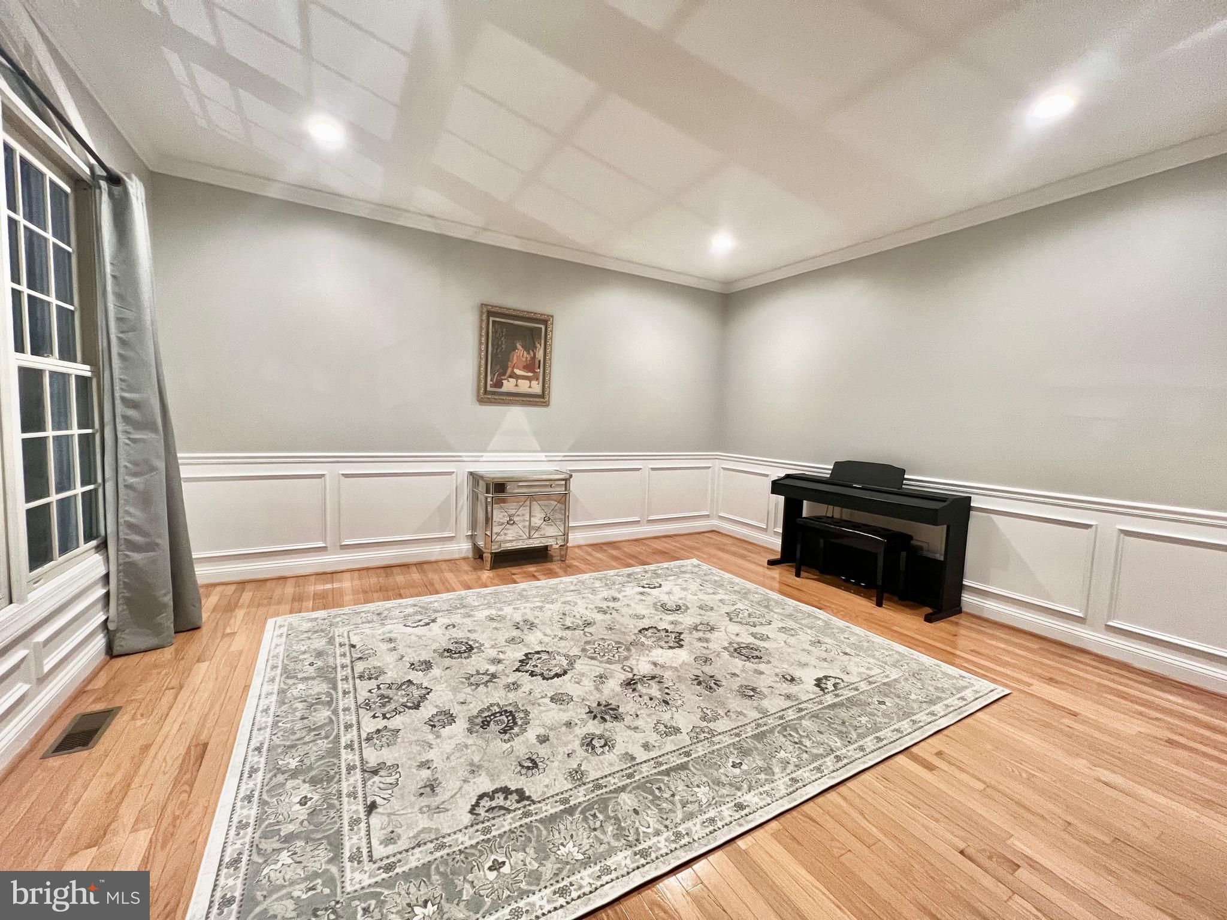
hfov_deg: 106.2
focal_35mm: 13
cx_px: 614
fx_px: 461
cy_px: 460
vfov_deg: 89.9
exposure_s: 1/60
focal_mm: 1.57
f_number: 1.8
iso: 250
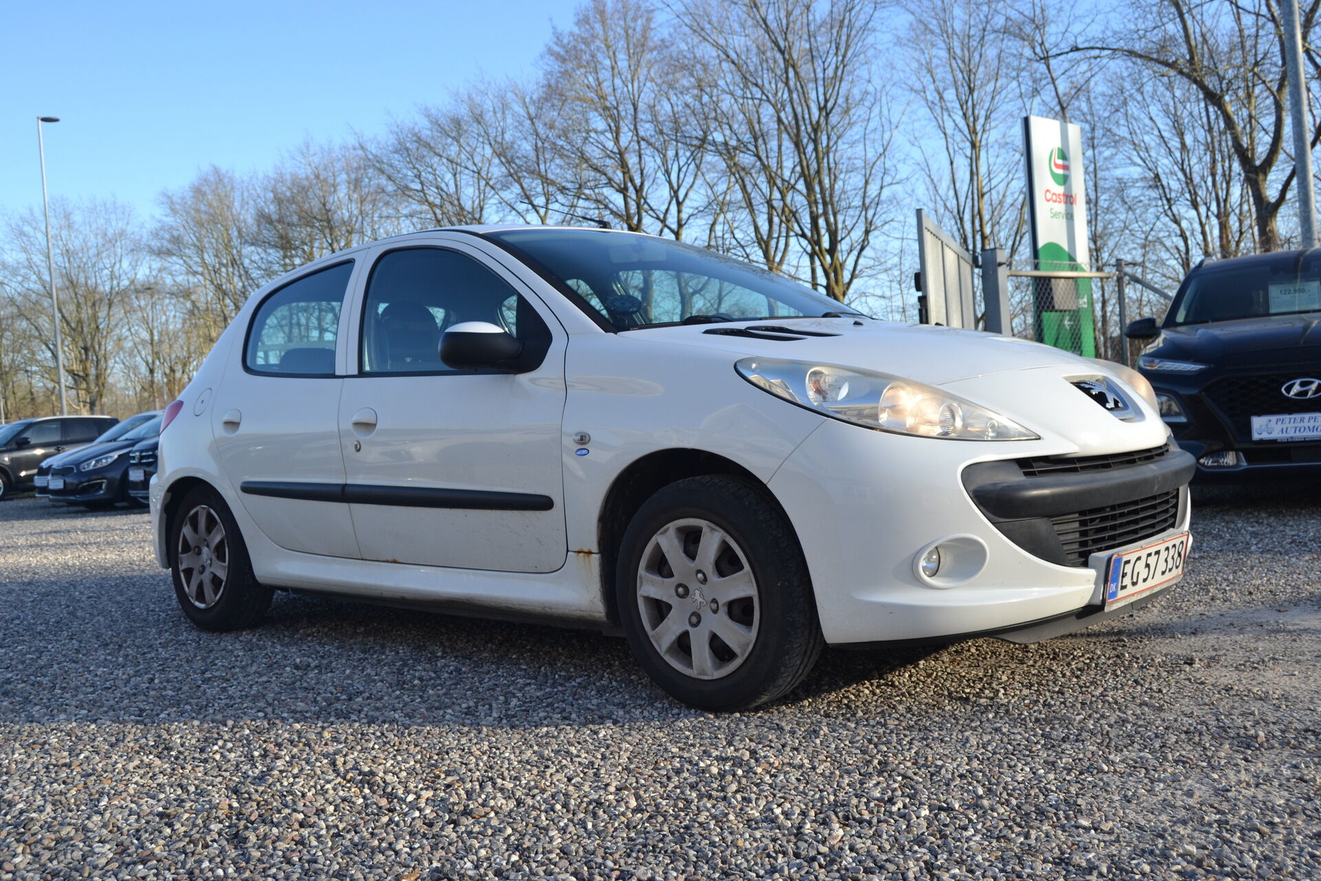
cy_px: 440
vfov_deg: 40.0
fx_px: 1211
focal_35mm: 33
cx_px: 660
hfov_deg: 57.2
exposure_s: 1/160
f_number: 6.3
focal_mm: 22
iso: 100
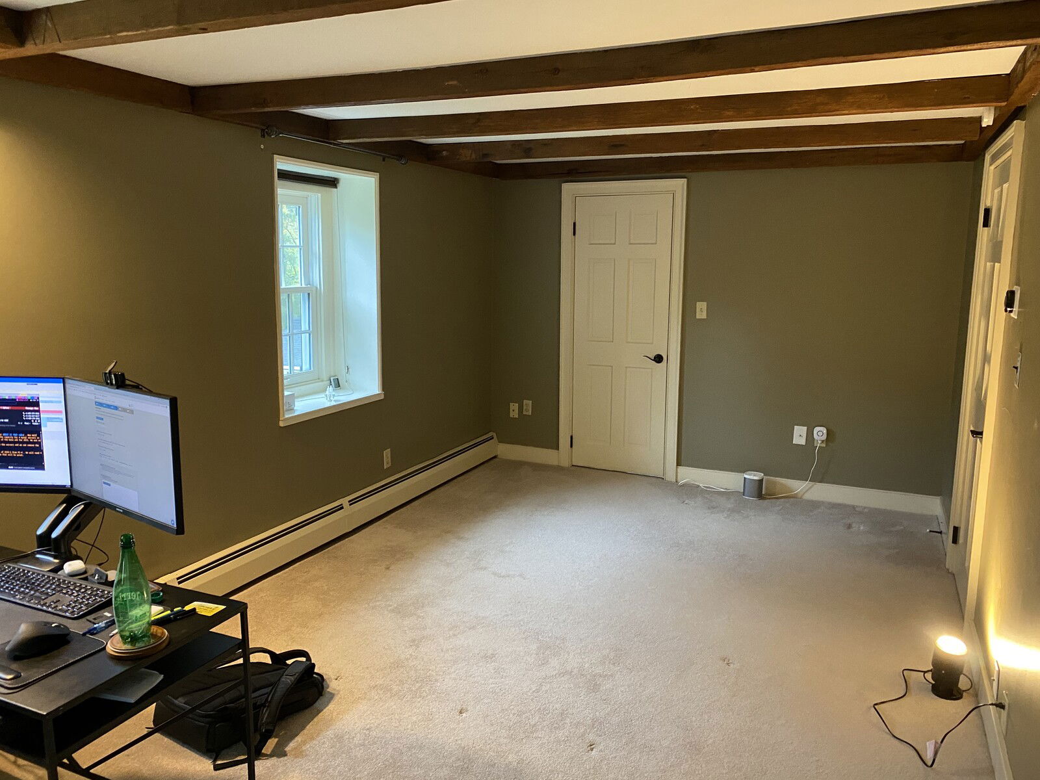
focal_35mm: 26
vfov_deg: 53.1
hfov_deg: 67.3
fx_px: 781
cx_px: 520
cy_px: 390
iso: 400
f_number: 1.8
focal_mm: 4.25
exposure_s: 1/40
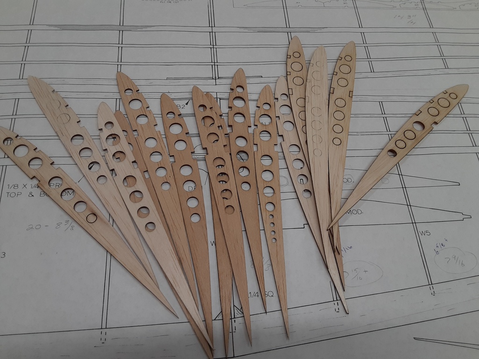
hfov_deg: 65.3
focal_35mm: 27
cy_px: 180
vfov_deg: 51.4
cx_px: 240
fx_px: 374
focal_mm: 2.91
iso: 50
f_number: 1.9
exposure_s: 1/60
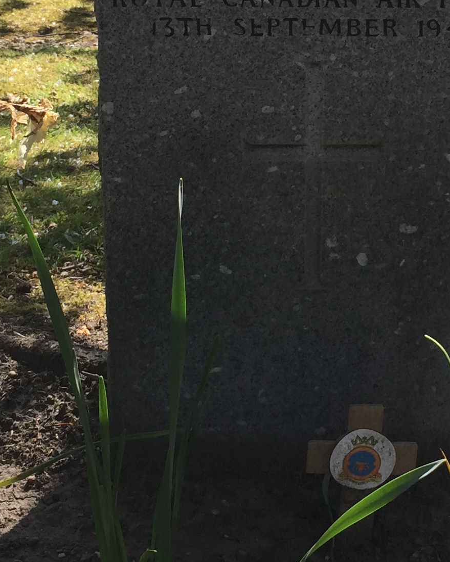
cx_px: 283
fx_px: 1398
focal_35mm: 84
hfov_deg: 18.3
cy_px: 123
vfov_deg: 22.5
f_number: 2.2
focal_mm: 4.15
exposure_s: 1/760
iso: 32
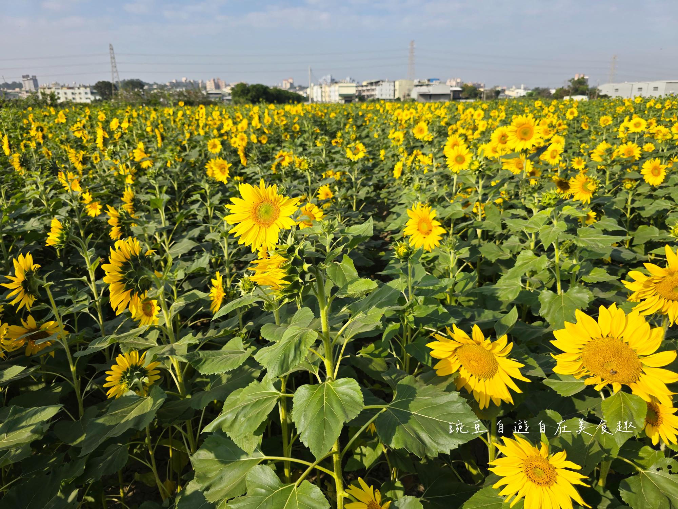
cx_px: 339
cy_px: 254
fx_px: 450
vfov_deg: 58.9
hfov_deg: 73.9
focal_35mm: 23
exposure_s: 1/1202
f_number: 1.7
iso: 12
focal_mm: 6.3
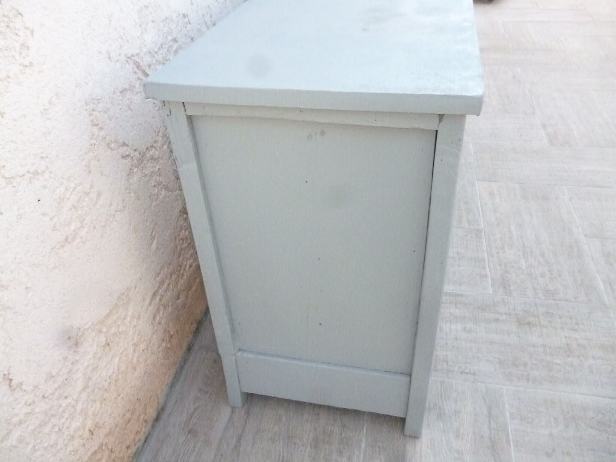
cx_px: 308
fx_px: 498
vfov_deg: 49.7
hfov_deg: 63.4
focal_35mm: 28
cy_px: 231
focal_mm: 5
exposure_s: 1/200
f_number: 9
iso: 1600
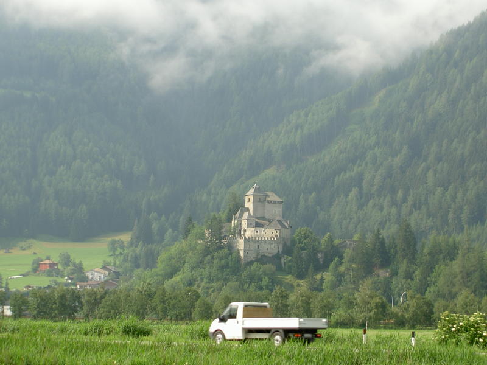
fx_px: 1646
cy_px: 182
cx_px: 244
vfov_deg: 12.7
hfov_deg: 16.8
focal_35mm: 117
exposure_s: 1/200
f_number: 4.9
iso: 50
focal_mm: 24
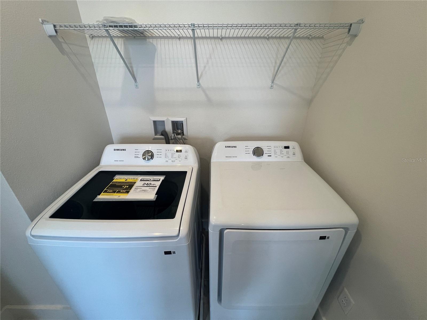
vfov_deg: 89.9
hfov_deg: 106.2
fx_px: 160
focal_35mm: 13
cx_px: 214
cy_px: 160
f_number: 1.8
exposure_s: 1/120
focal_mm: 1.57
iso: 125
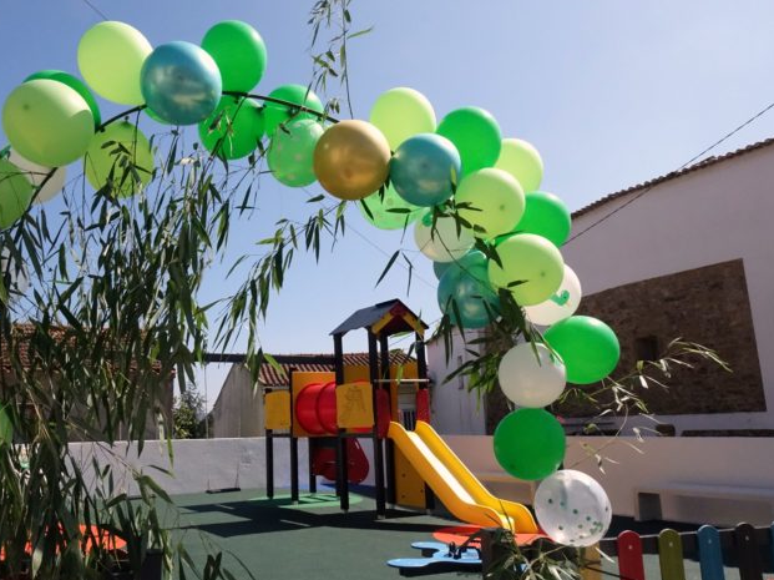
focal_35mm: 29
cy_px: 289
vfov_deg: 48.2
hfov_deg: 61.4
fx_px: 648
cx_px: 330
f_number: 5.6
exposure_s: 1/1000
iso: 2000
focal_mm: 9.67
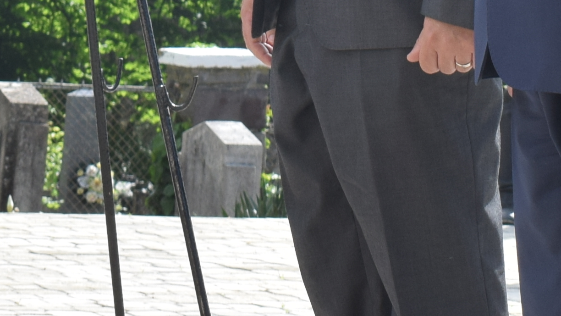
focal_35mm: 270
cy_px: -352
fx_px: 4011
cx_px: 417
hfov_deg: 8.0
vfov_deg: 4.4
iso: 200
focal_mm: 35
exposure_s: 1/250
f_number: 8
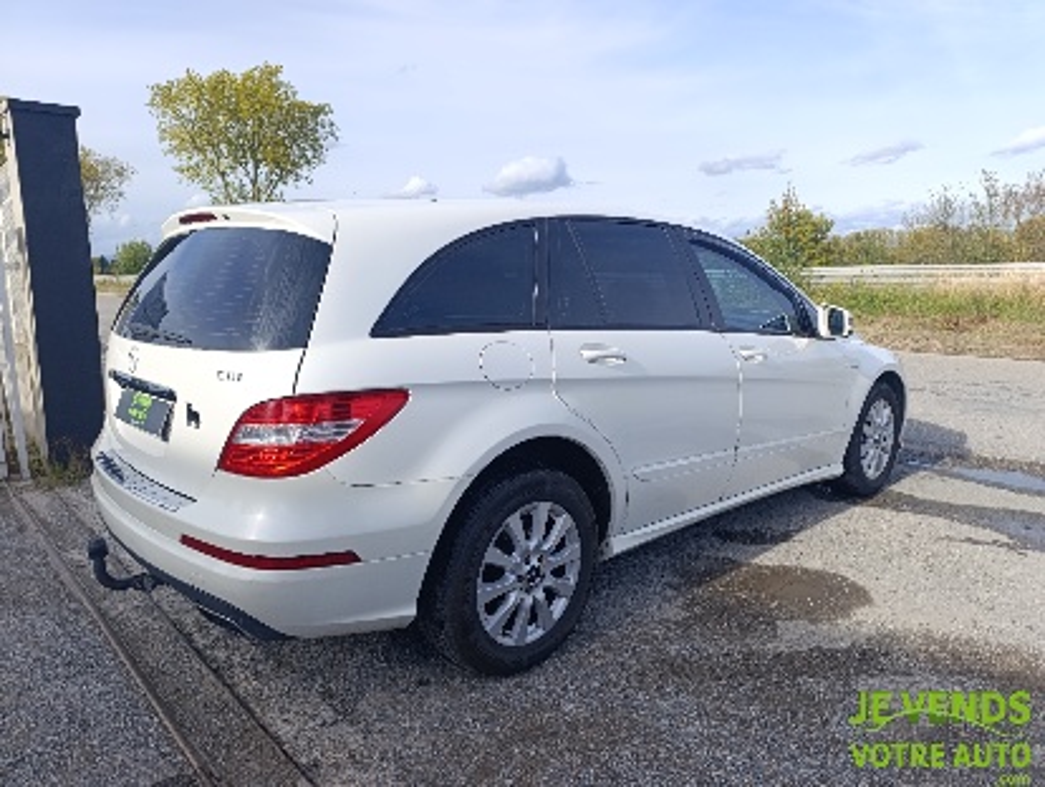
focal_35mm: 23
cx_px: 522
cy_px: 394
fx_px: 696
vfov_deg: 59.0
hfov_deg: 73.8
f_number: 1.6
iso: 50
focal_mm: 6.14
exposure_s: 1/429
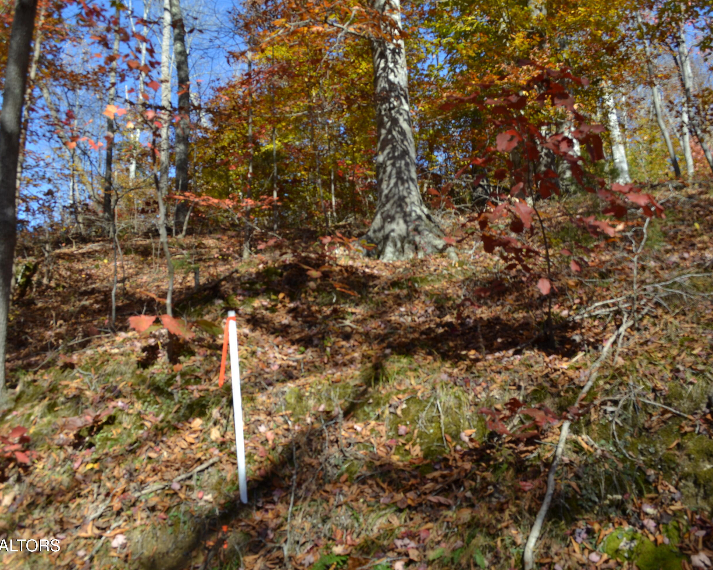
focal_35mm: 31
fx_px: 654
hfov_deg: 57.1
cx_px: 373
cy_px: 282
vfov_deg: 47.1
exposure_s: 1/160
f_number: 6.3
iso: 100
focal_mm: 18
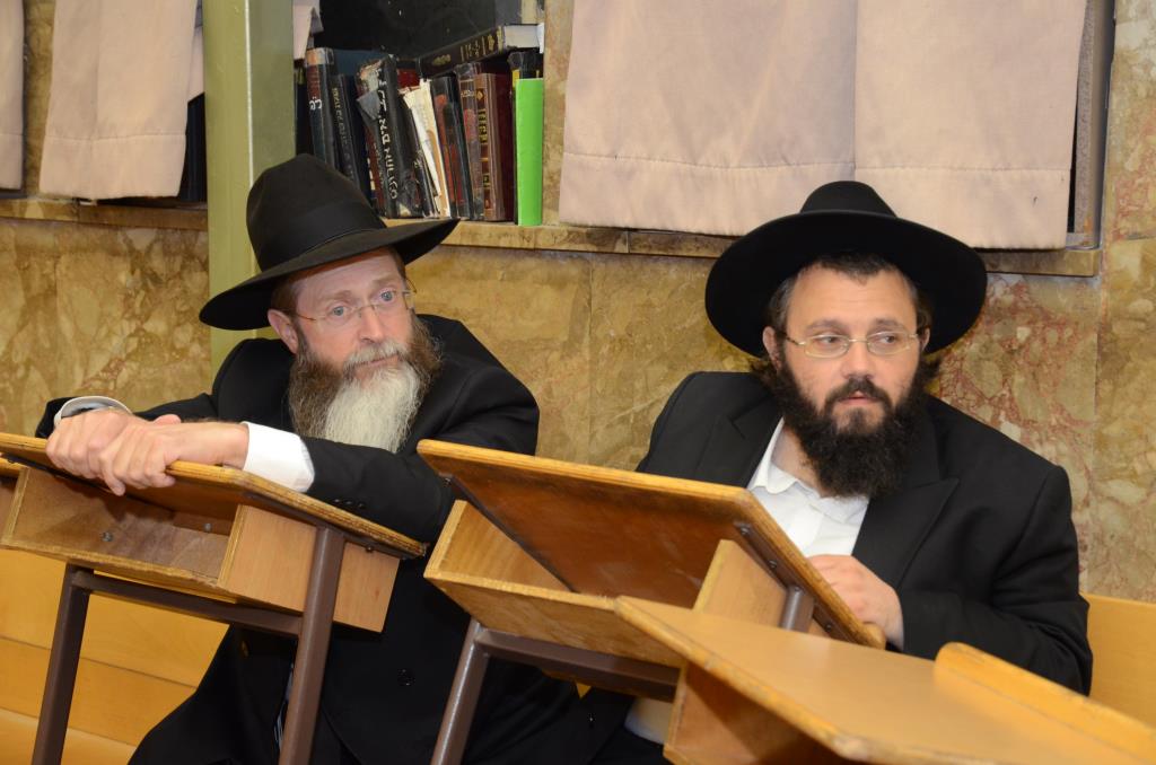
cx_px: 578
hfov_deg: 29.3
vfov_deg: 19.6
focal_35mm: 69
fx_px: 2211
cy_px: 382
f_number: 5
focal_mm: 46
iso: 1250
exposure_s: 1/200
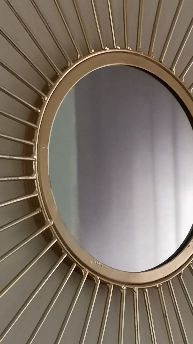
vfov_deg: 15.2
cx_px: 127
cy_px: 172
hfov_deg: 8.6
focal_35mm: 141
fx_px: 1283
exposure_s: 1/60
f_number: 1.8
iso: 500
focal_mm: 4.75
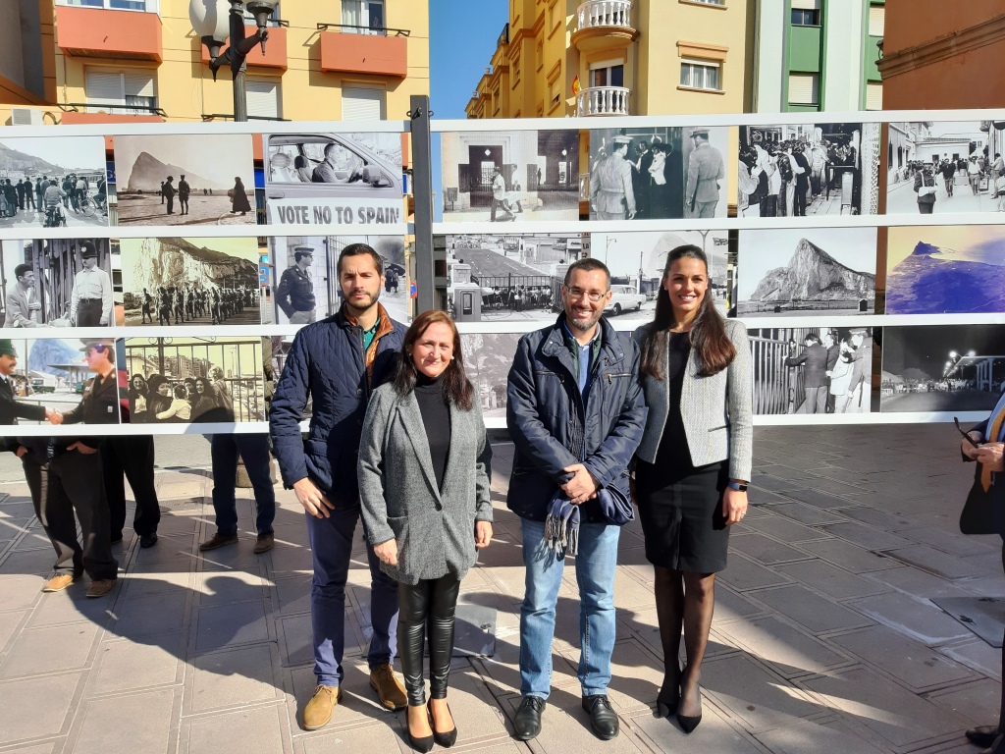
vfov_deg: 51.4
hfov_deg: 65.3
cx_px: 502
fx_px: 784
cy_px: 377
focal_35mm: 27
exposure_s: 1/1316
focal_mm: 3.93
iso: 40
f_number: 1.7
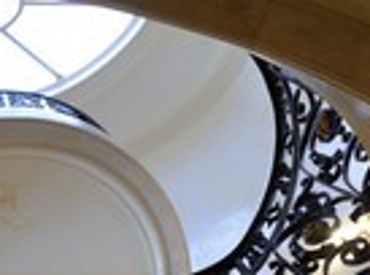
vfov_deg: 19.6
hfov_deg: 25.5
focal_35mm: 71
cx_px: -35
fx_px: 757
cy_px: 318
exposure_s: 1/30
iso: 1600
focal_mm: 24
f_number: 5
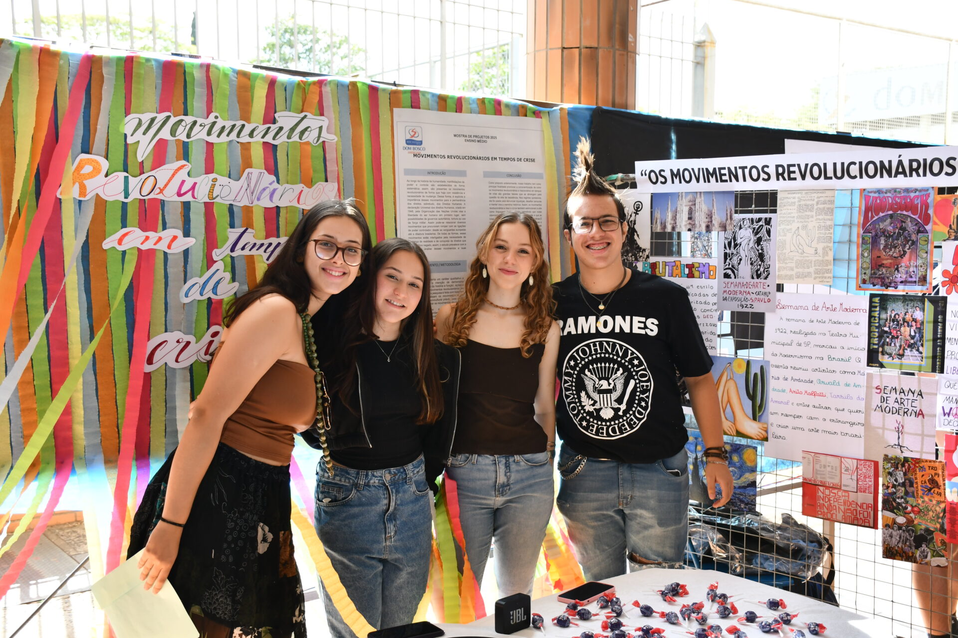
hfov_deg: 49.6
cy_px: 319
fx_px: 1038
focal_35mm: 39
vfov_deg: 34.2
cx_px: 479
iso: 400
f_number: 5
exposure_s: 1/250
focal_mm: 26
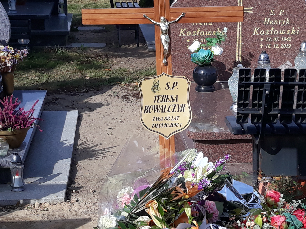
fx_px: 239
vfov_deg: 51.4
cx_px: 153
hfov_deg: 65.3
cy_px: 114
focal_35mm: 27
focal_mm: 3.71
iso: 40
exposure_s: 1/1695
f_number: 1.7
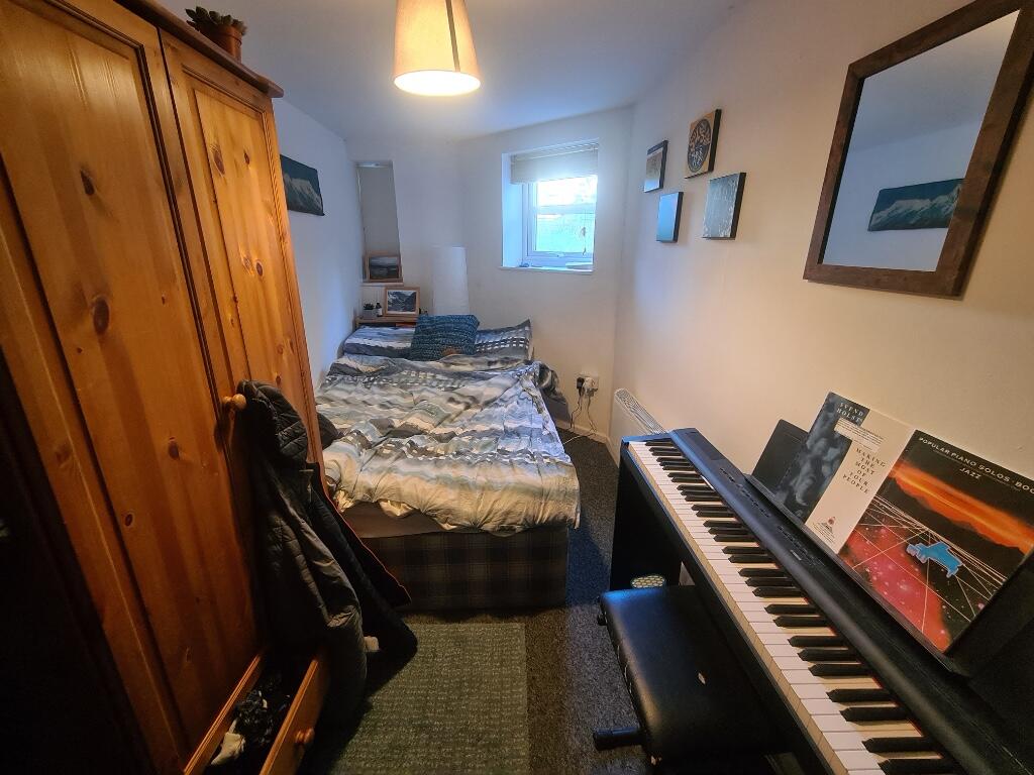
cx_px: 517
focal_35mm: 13
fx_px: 388
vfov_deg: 89.9
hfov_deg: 106.2
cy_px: 388
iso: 320
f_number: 2.2
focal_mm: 2.2
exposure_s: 1/33
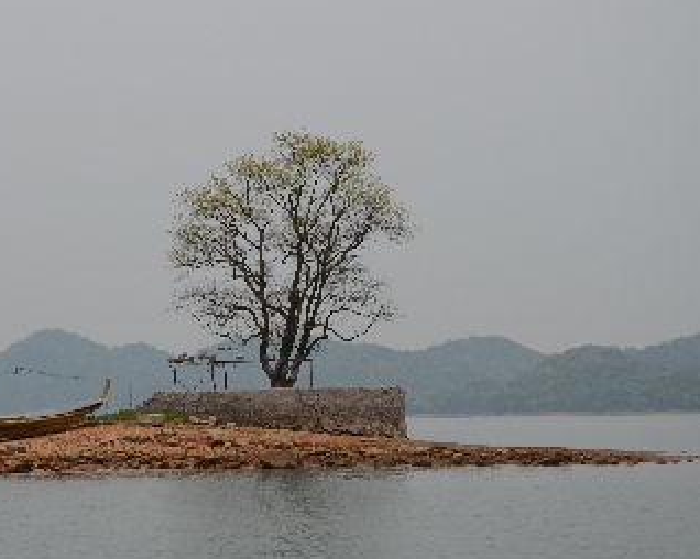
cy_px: 230
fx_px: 2837
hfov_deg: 14.1
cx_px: 280
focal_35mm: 137
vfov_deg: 11.3
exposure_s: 1/800
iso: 200
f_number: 7.1
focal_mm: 62
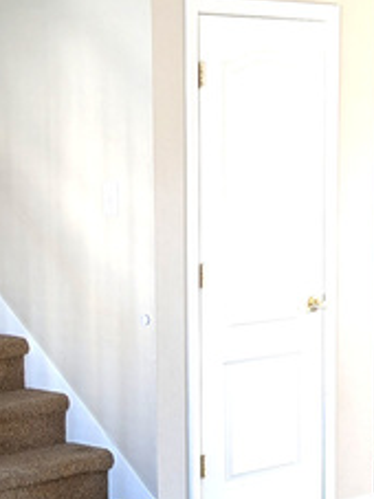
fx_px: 1557
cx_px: 152
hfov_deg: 13.7
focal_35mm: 108
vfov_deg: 18.1
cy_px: 402
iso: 53
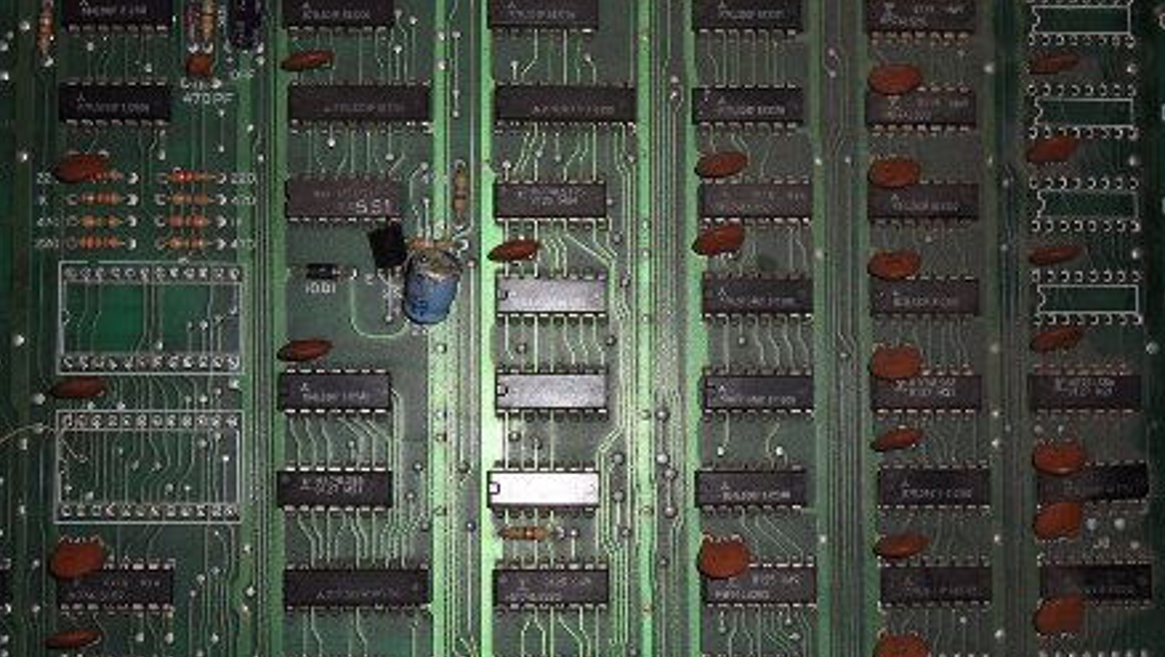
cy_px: 226
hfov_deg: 35.4
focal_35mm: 59
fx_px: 1824
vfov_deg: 20.4
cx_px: 590
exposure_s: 1/60
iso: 100
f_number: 11
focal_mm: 9.5
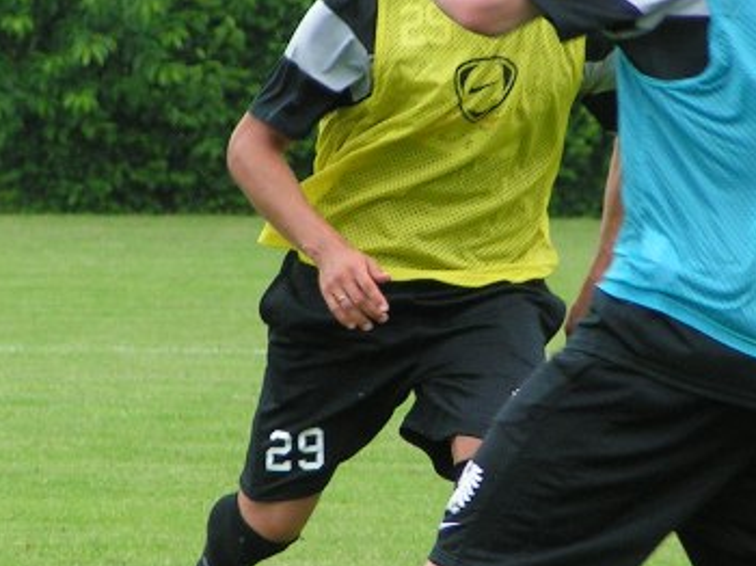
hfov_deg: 3.2
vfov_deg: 2.4
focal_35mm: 620
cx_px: 428
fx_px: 13531
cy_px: 300
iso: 125
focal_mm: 41.4
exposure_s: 1/400
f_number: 3.5
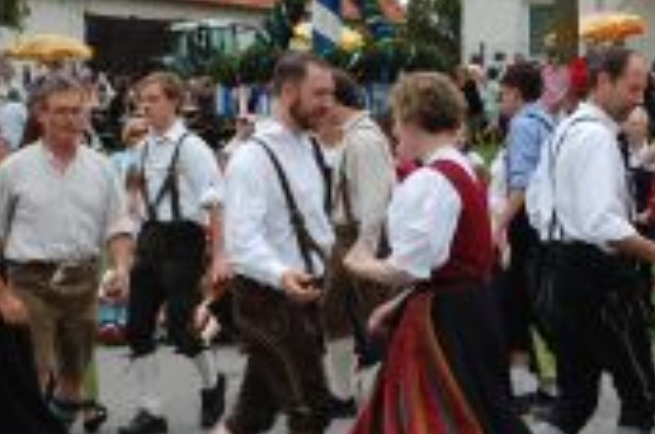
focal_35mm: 122
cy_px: 198
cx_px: 434
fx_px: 2219
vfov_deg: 11.2
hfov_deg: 16.8
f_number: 7.1
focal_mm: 35
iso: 200
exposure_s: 1/200
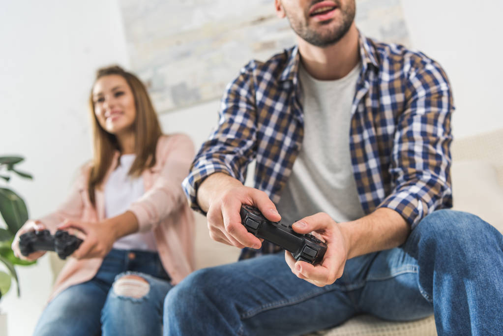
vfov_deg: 31.9
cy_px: 168
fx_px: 587
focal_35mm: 42
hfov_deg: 46.4
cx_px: 252
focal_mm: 42
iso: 64
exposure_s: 1/160
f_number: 3.5
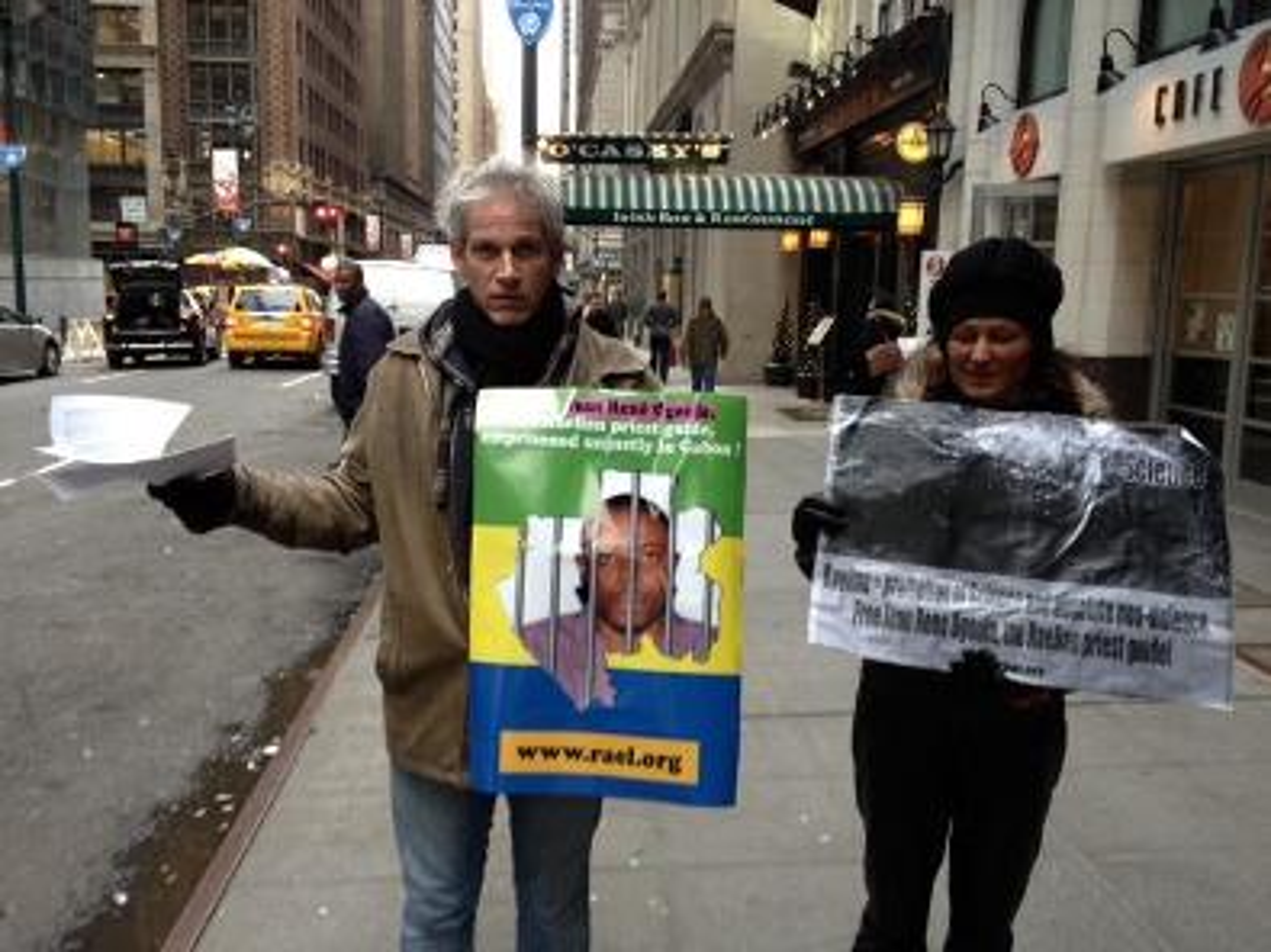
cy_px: 476
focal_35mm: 35
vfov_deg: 40.7
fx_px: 1285
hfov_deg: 52.6
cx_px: 636
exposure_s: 1/60
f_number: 2.4
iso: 50
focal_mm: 4.28
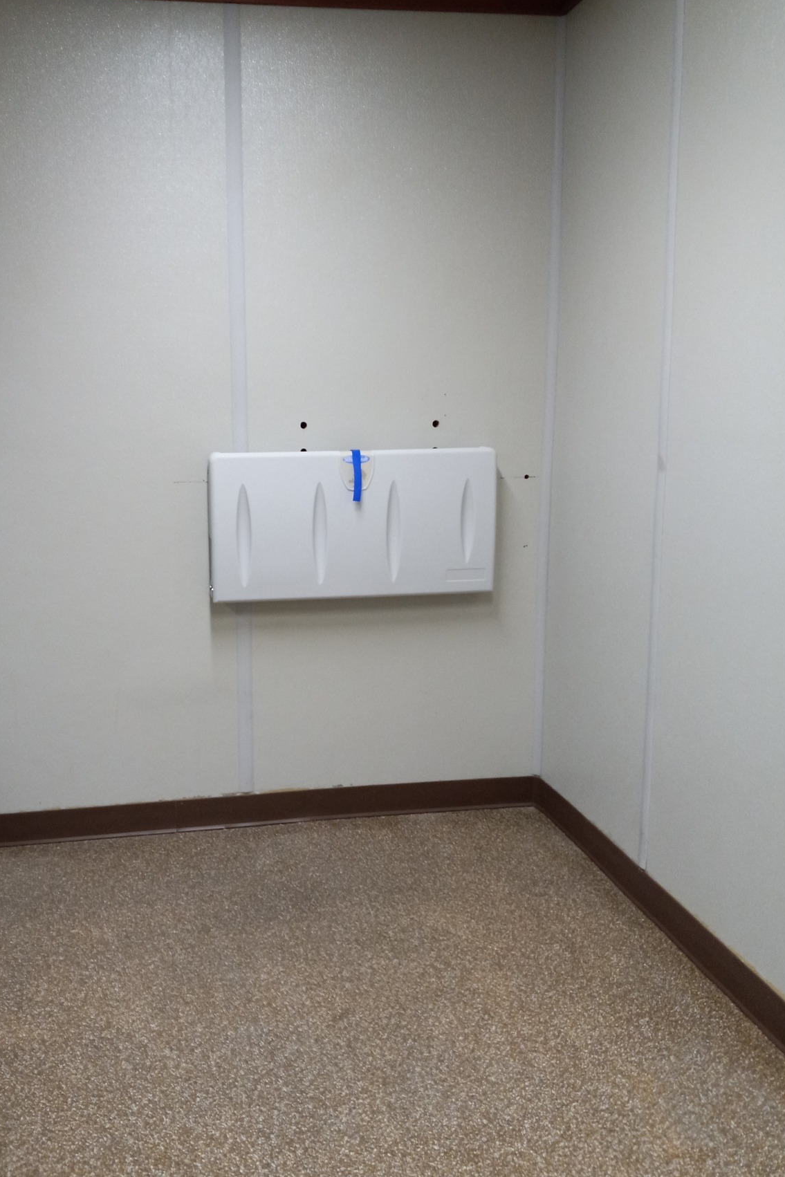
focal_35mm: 33
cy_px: 574
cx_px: 306
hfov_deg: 39.8
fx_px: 1079
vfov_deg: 57.2
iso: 250
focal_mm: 3.94
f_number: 1.8
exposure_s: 1/40
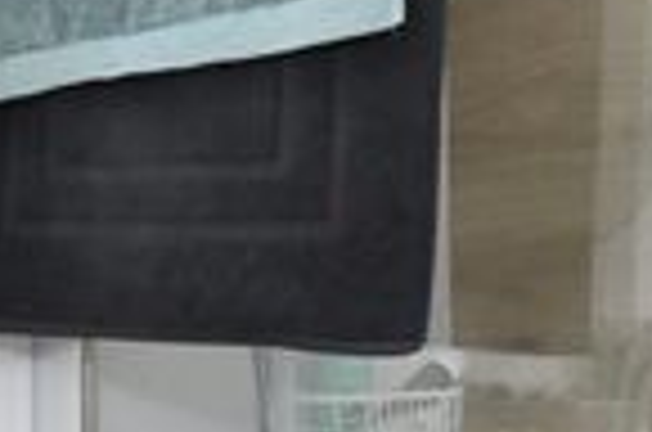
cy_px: 331
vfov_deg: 13.8
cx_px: -218
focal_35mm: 98
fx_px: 1771
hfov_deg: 19.1
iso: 200
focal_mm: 10
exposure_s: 1/160
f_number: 4.5
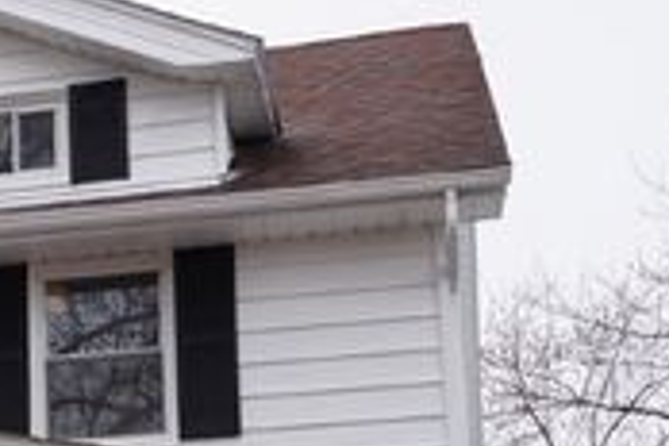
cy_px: 606
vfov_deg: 11.4
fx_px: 2164
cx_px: -158
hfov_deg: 16.7
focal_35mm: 116
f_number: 6.3
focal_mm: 27
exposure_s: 1/60
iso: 100
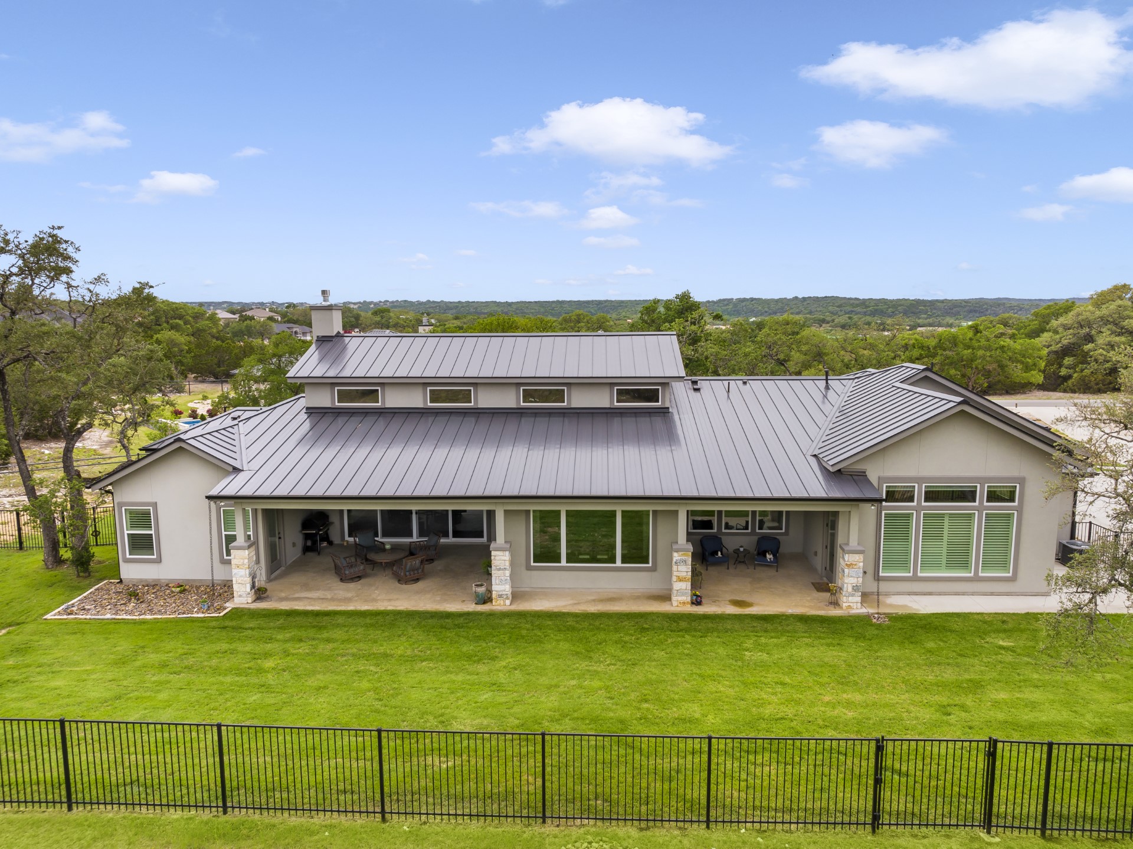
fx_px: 785
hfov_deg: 71.6
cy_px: 424
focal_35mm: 24
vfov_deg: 56.8
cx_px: 566
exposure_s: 1/240
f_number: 5
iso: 100
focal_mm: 12.29
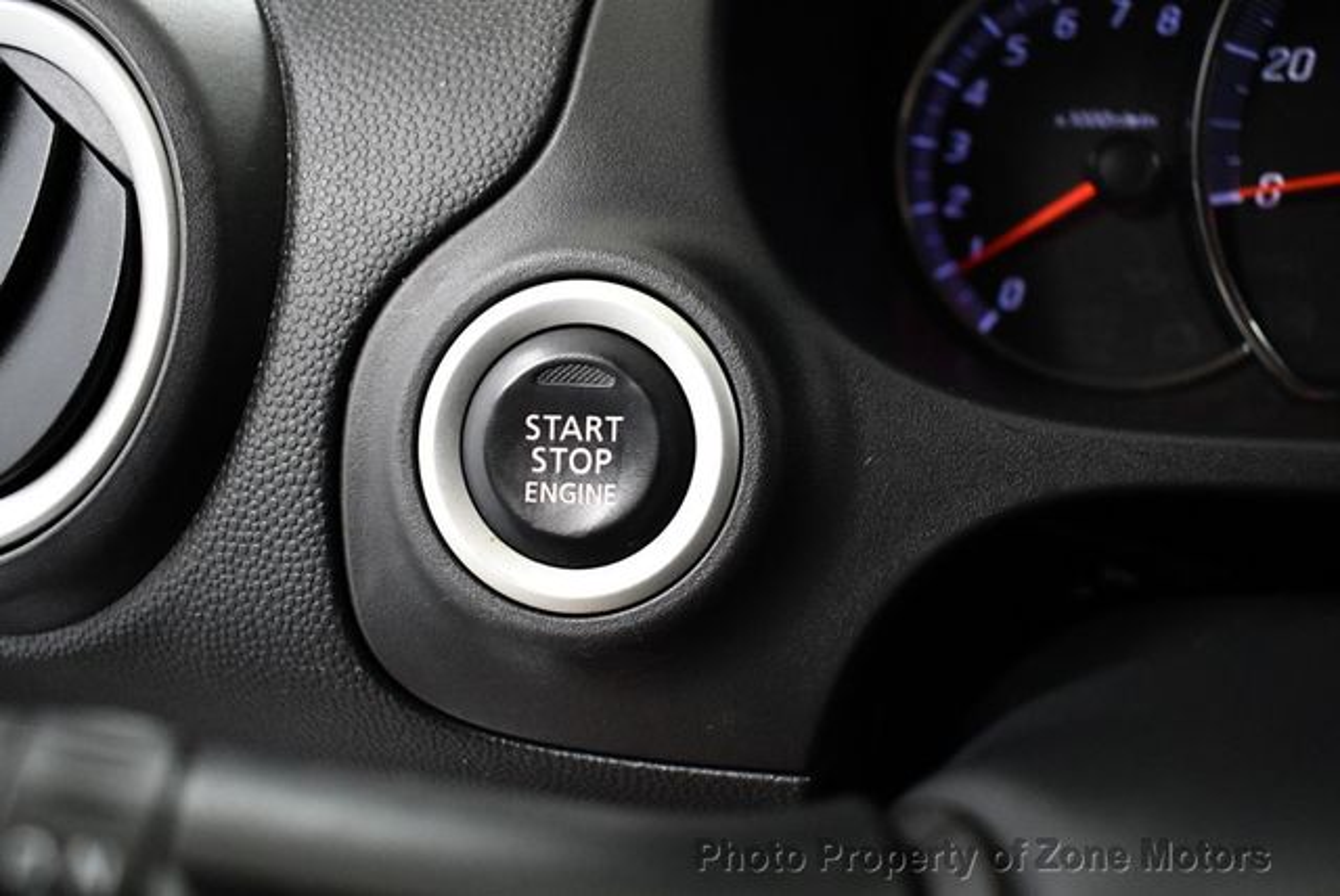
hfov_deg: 53.1
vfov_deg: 36.9
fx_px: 1341
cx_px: 670
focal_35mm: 36
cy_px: 448
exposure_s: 1/125
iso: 3200
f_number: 3.5
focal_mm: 18
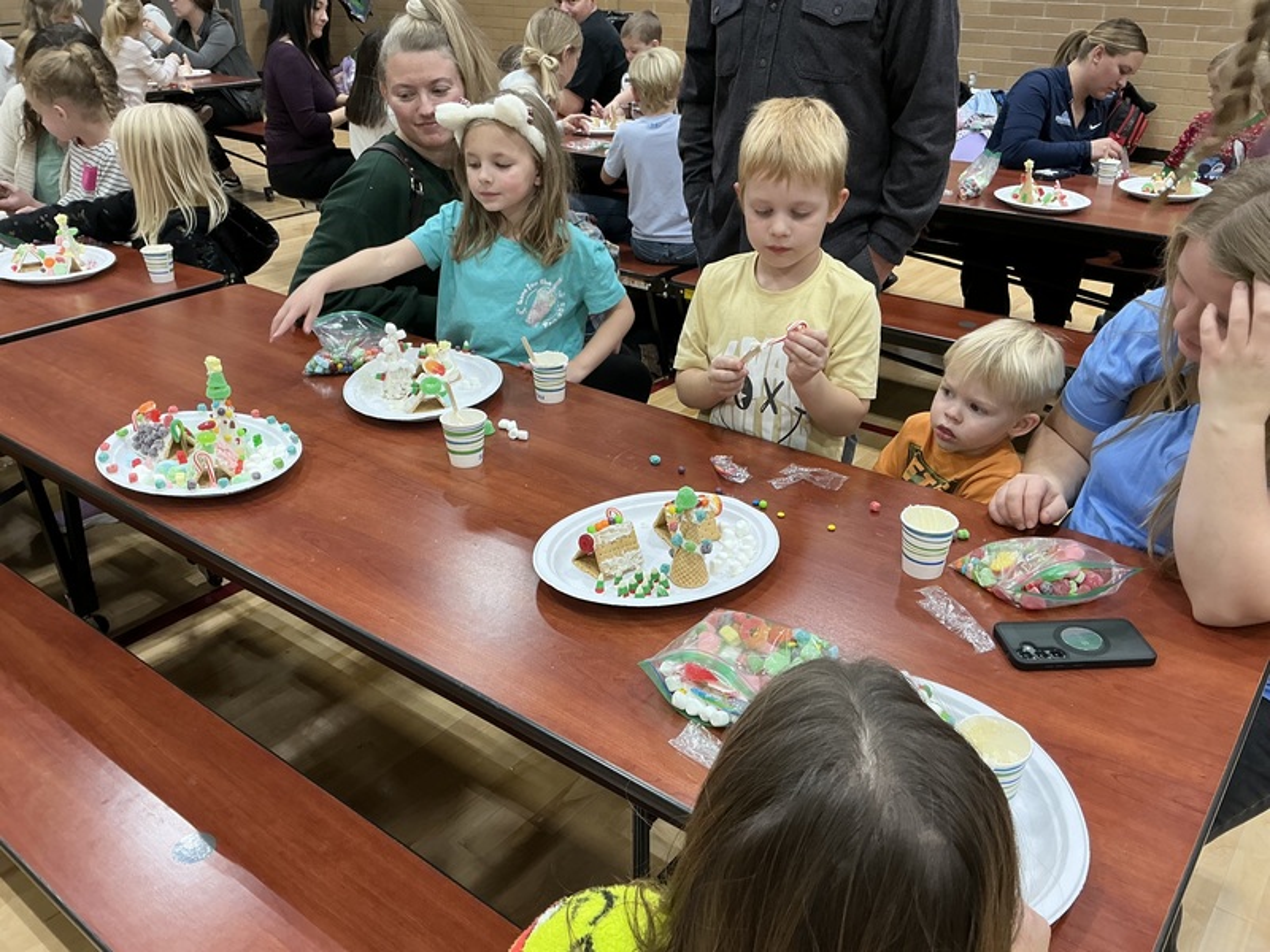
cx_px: 635
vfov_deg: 49.7
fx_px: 1027
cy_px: 476
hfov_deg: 63.4
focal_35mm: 28
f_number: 1.8
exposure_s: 1/60
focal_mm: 3
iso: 64
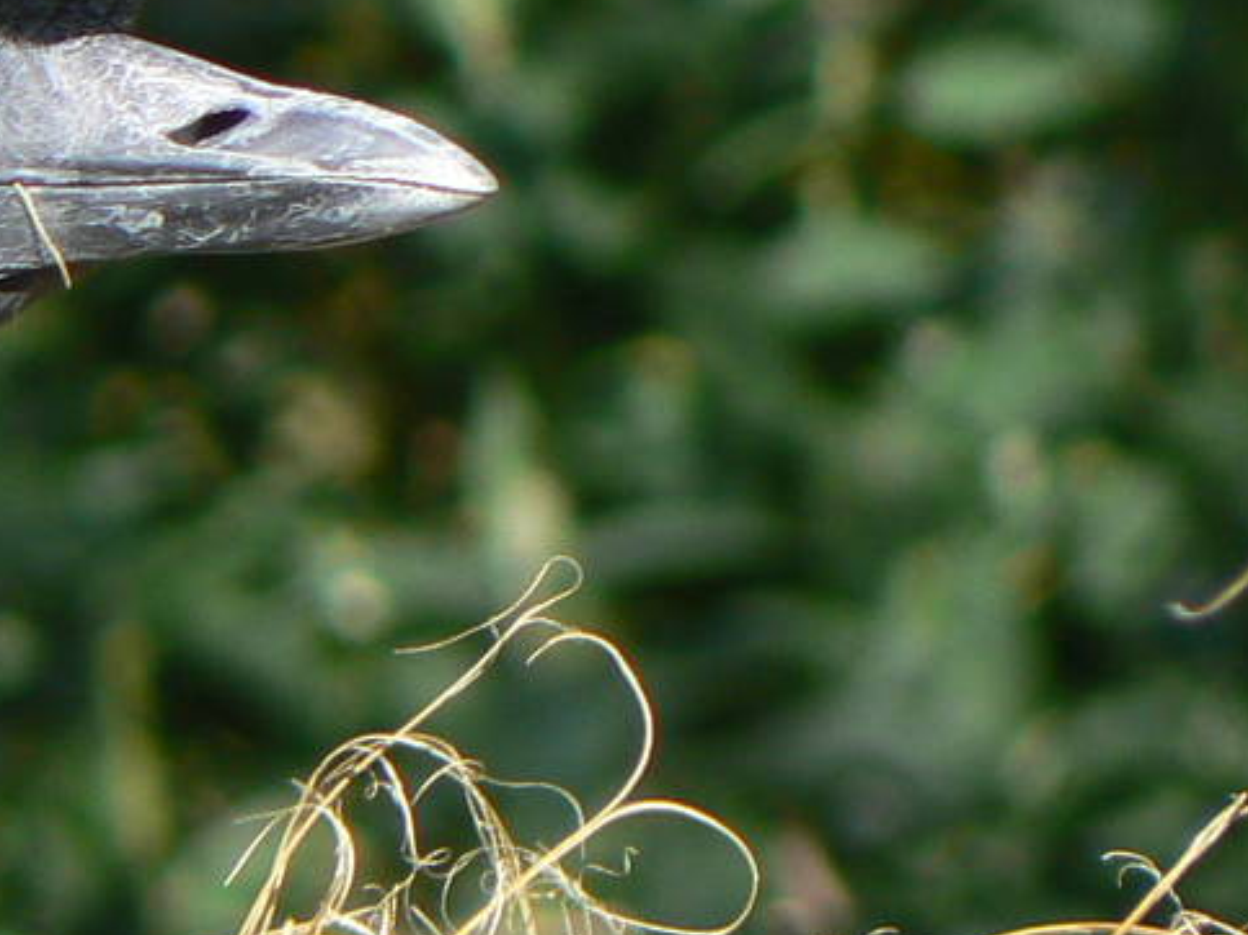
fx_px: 46893
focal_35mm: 1301
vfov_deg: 1.1
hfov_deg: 1.5
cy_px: 62
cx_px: -18
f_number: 5.6
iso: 80
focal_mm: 65.4
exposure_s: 1/320
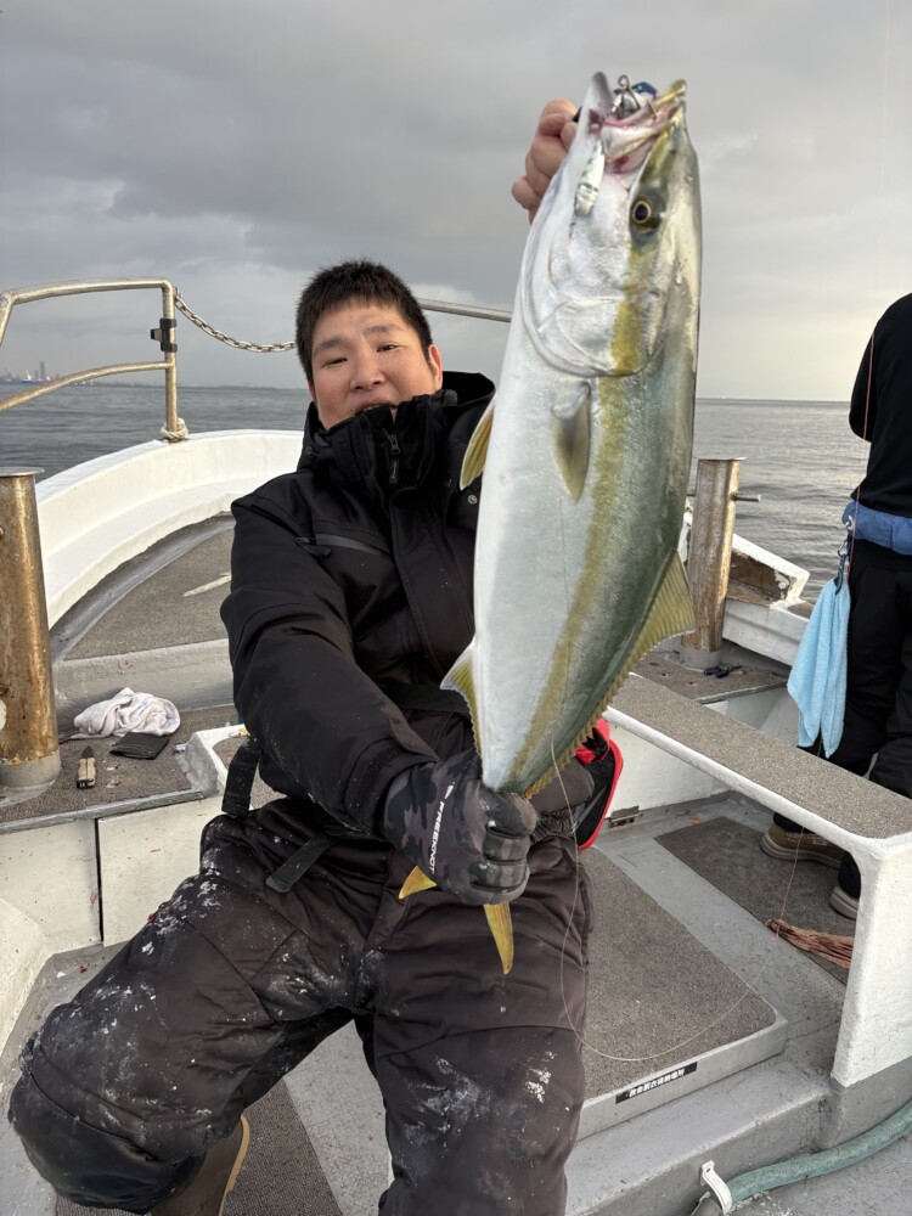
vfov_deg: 67.3
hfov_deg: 53.1
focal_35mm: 26
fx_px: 913
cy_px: 608
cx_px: 456
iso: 50
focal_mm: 5.96
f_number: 1.6
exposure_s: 1/485
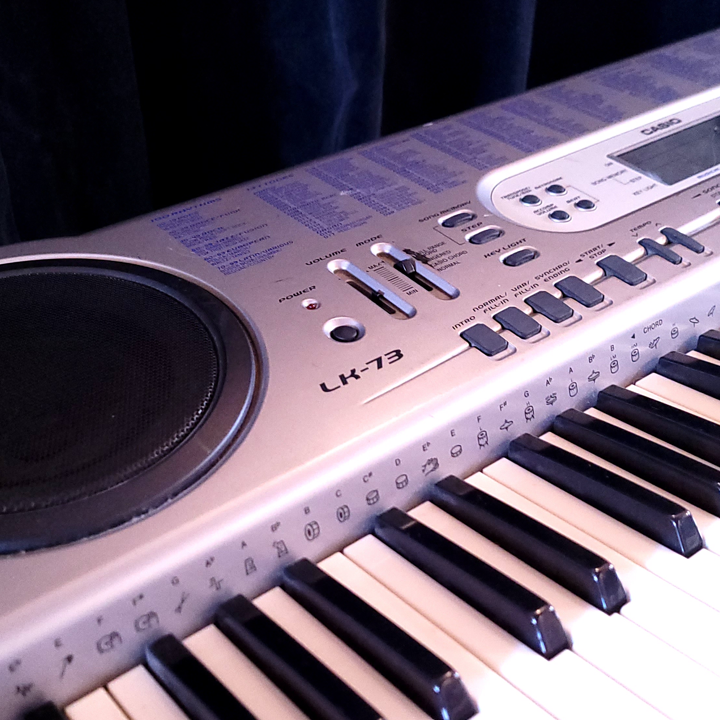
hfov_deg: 40.0
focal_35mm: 42
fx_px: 988
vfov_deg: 39.9
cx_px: 365
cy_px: 416
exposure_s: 1/15
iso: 800
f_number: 1.8
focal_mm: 5.4
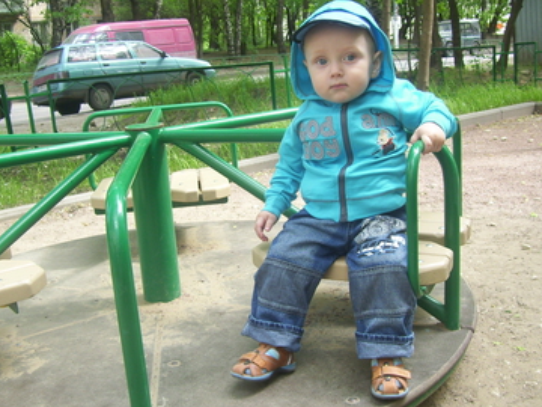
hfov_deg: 42.0
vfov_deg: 32.2
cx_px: 232
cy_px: 210
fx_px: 705
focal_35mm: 45
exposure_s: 1/125
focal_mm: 6
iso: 80
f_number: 2.7
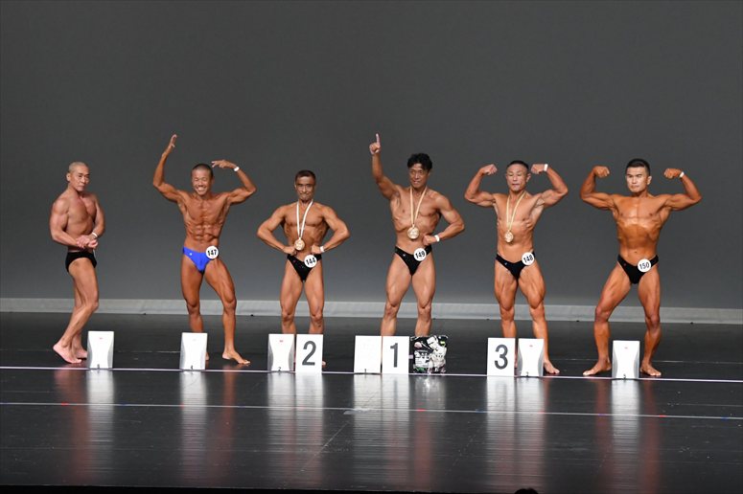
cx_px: 372
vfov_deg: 7.5
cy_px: 247
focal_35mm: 183
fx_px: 3775
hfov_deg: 11.2
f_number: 5.6
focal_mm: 122
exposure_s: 1/400
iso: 5000
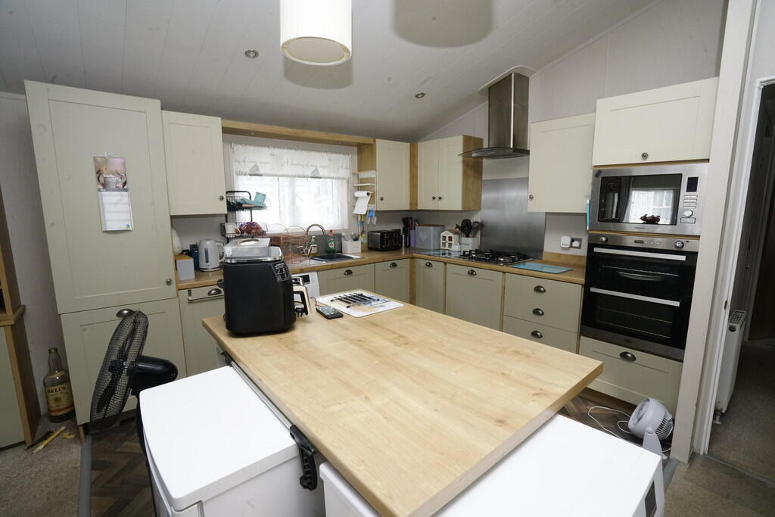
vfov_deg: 73.8
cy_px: 258
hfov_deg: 96.7
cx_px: 388
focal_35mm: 16
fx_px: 344
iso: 3200
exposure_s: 1/60
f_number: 16
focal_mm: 16
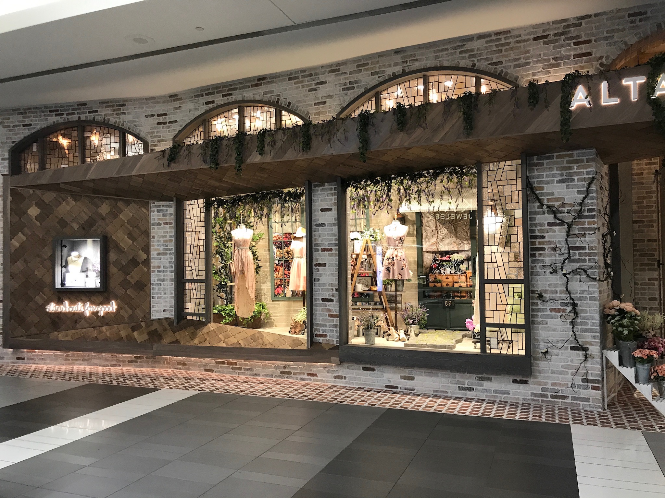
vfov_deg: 49.7
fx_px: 538
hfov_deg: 63.4
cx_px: 332
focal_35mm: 28
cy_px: 249
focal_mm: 3.99
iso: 32
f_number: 1.8
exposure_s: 1/30
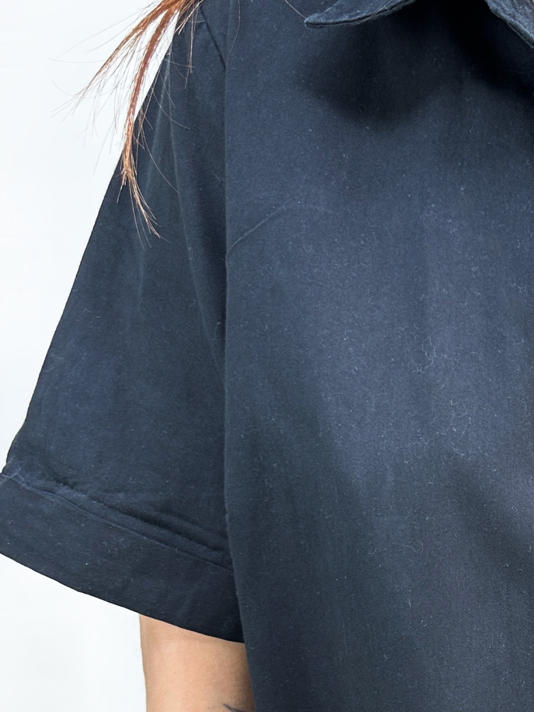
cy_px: 671
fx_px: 1234
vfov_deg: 30.4
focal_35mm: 60
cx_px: 652
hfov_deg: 22.4
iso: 64
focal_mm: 6.86
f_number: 1.78
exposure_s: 1/213
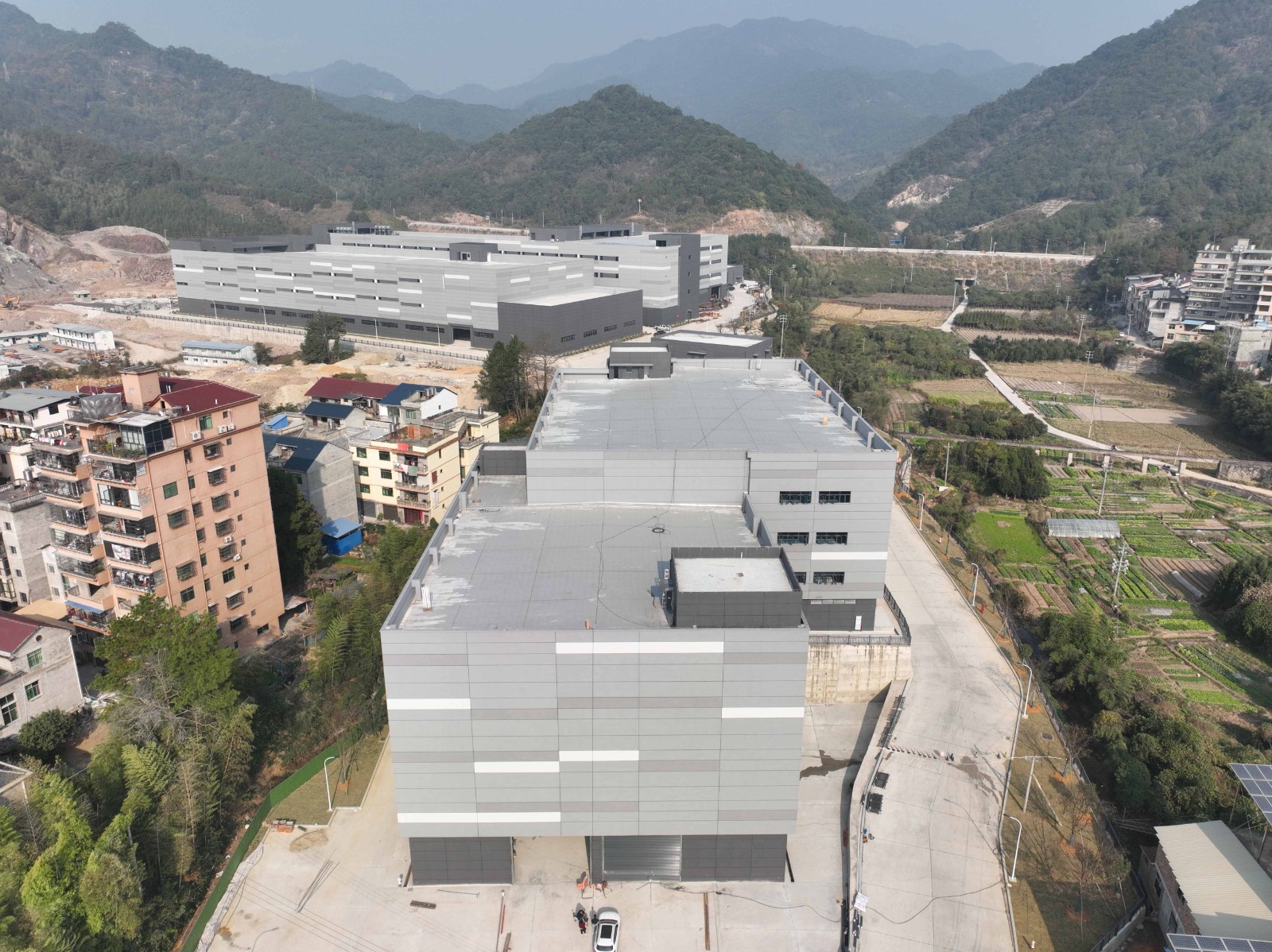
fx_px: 881
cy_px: 476
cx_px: 636
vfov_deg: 56.8
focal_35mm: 24
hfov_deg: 71.6
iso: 100
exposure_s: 1/1600
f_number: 2.8
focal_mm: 12.29
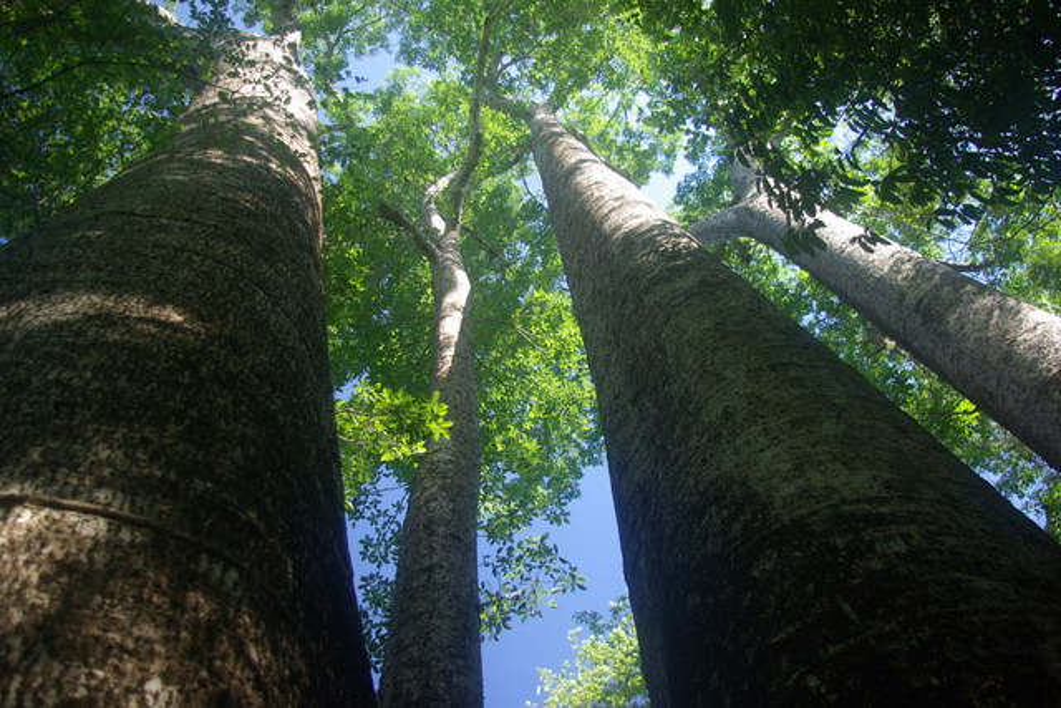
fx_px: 796
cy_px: 354
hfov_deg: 67.4
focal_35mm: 27
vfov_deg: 48.0
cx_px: 530
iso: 100
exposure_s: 1/45
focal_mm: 18
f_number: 3.5
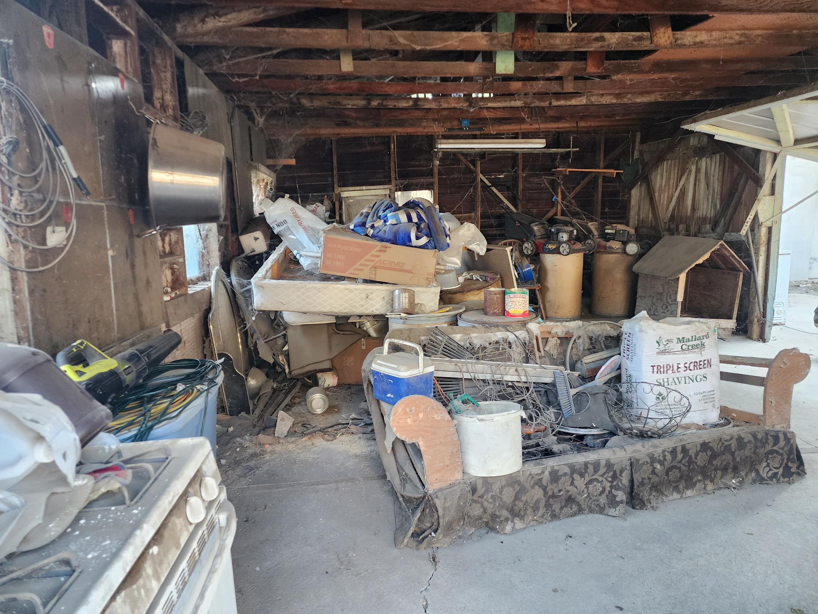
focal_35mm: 23
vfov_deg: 58.9
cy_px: 307
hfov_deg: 73.9
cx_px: 409
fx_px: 544
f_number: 1.8
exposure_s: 1/120
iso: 500
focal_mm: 6.4
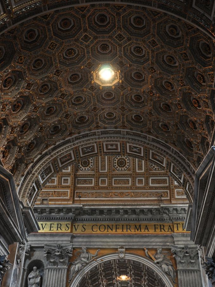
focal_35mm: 49
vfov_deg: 38.8
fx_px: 406
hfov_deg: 29.7
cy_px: 162
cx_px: 108
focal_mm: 30
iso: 800
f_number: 6.3
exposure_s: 1/15
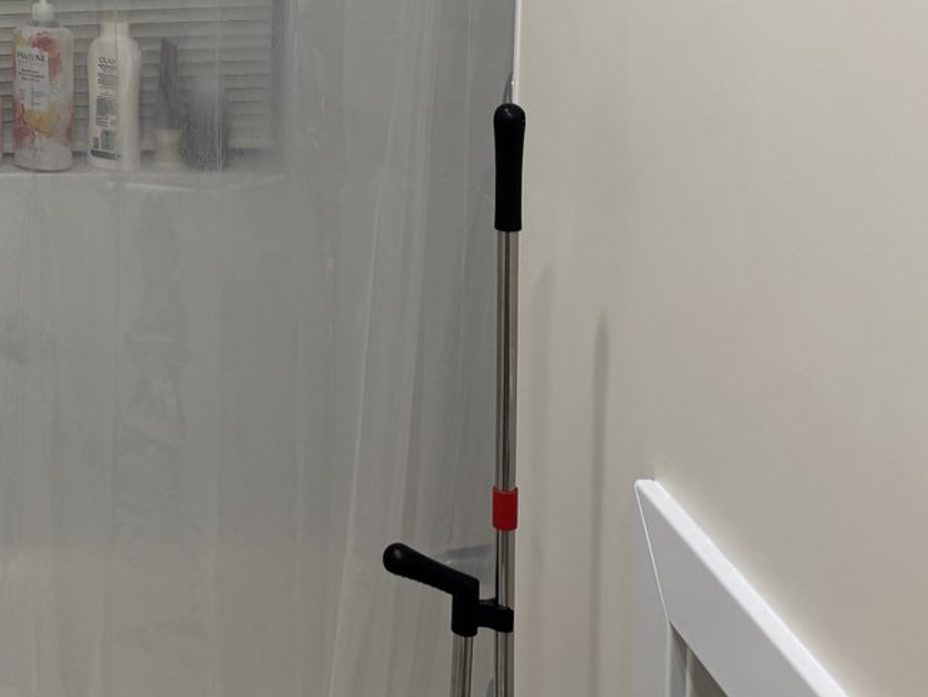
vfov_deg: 21.8
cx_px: 17
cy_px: -67
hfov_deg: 28.5
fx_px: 1716
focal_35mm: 64
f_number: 1.6
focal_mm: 5.96
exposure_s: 1/120
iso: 100
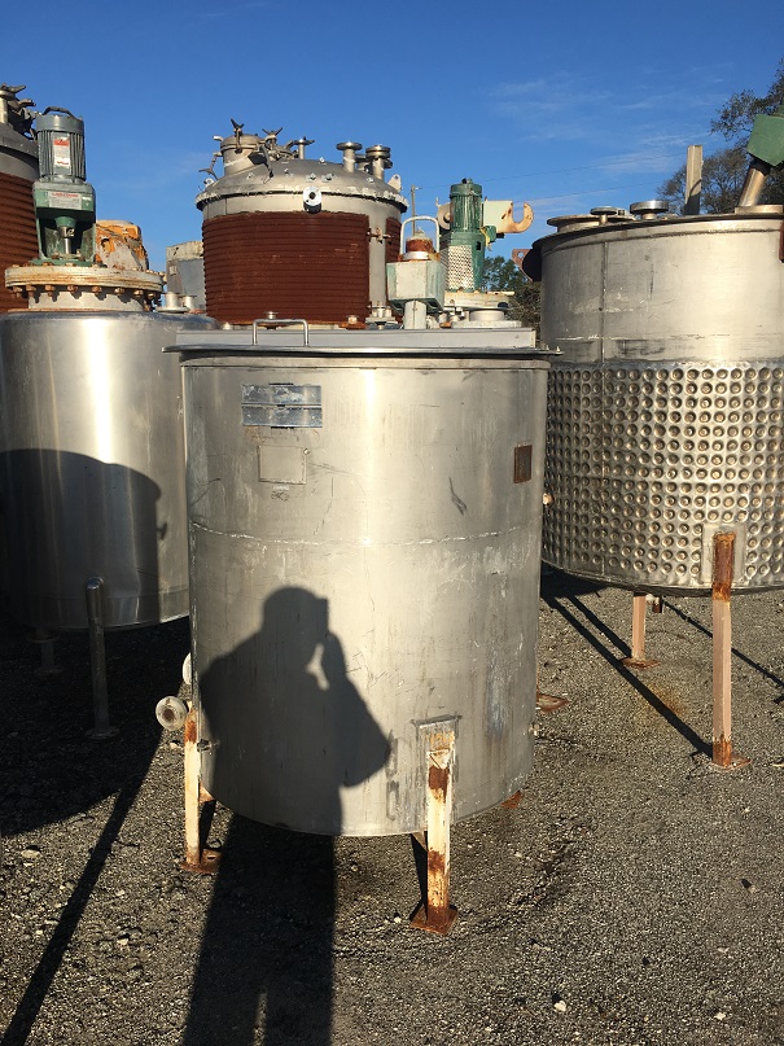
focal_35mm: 29
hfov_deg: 48.2
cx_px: 392
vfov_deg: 61.7
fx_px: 876
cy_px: 523
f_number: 2.2
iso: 25
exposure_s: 1/2481
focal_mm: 4.15
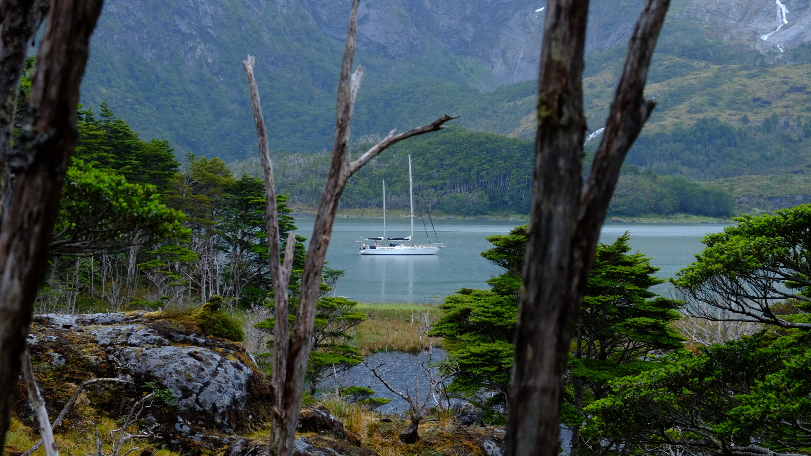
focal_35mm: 88
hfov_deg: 24.2
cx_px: 404
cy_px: 214
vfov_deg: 13.7
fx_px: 1893
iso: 1250
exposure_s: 1/180
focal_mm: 55
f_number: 8
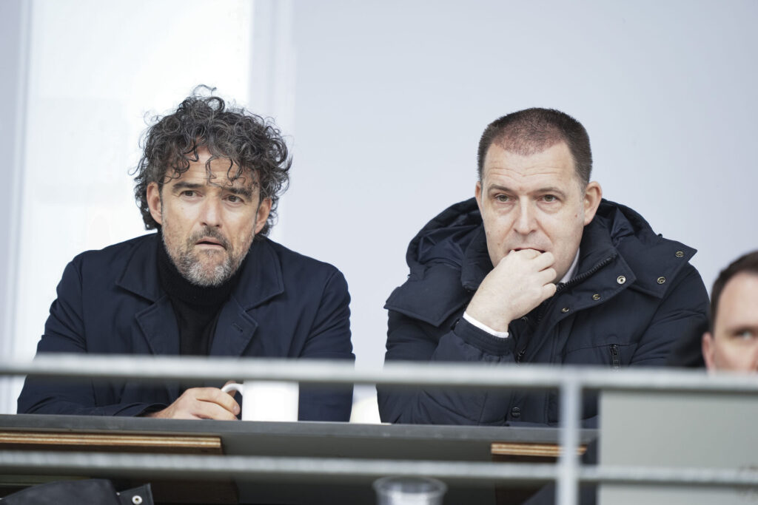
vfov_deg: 3.4
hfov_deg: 5.2
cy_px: 252
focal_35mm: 400
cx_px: 379
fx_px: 8423
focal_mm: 400
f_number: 2.8
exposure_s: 1/320
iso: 800
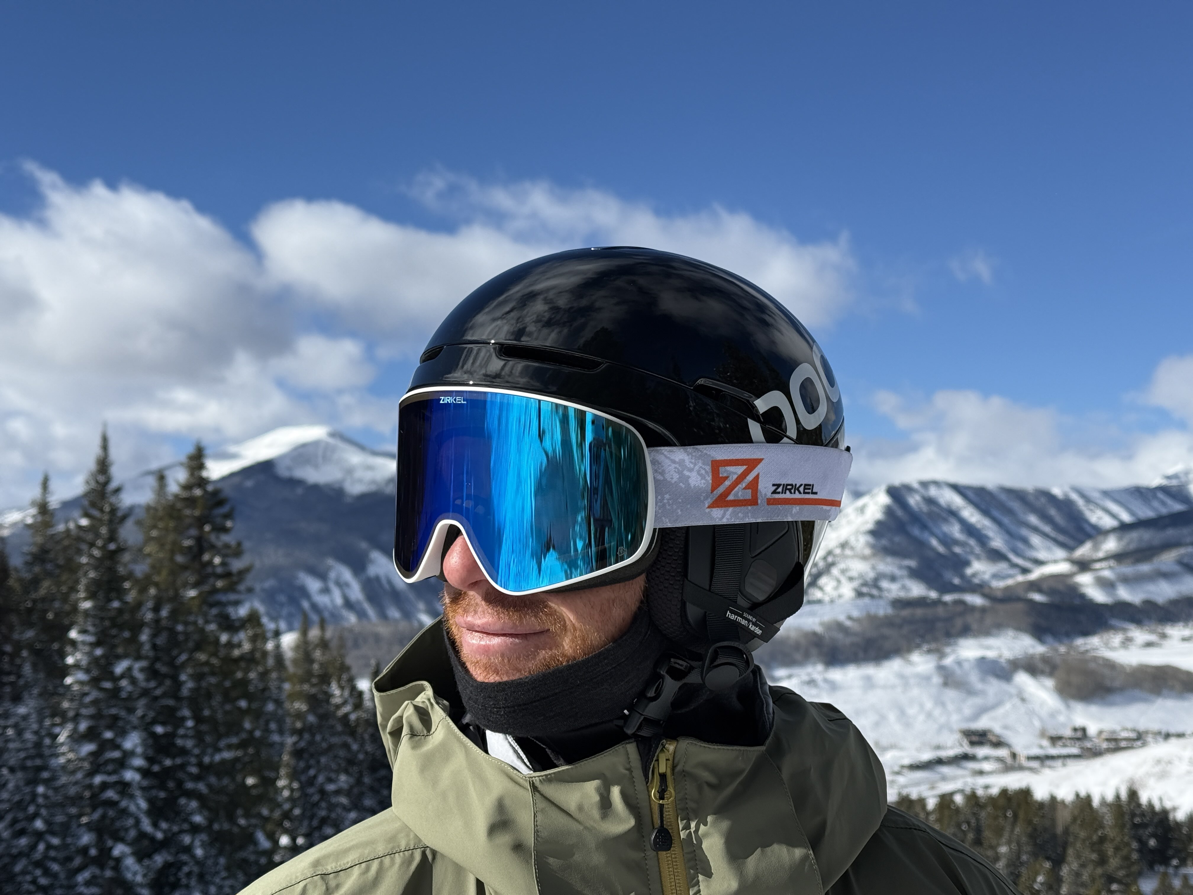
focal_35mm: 48
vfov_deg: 30.3
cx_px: 596
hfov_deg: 39.7
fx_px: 1654
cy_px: 448
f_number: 1.78
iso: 80
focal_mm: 6.76
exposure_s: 1/6024
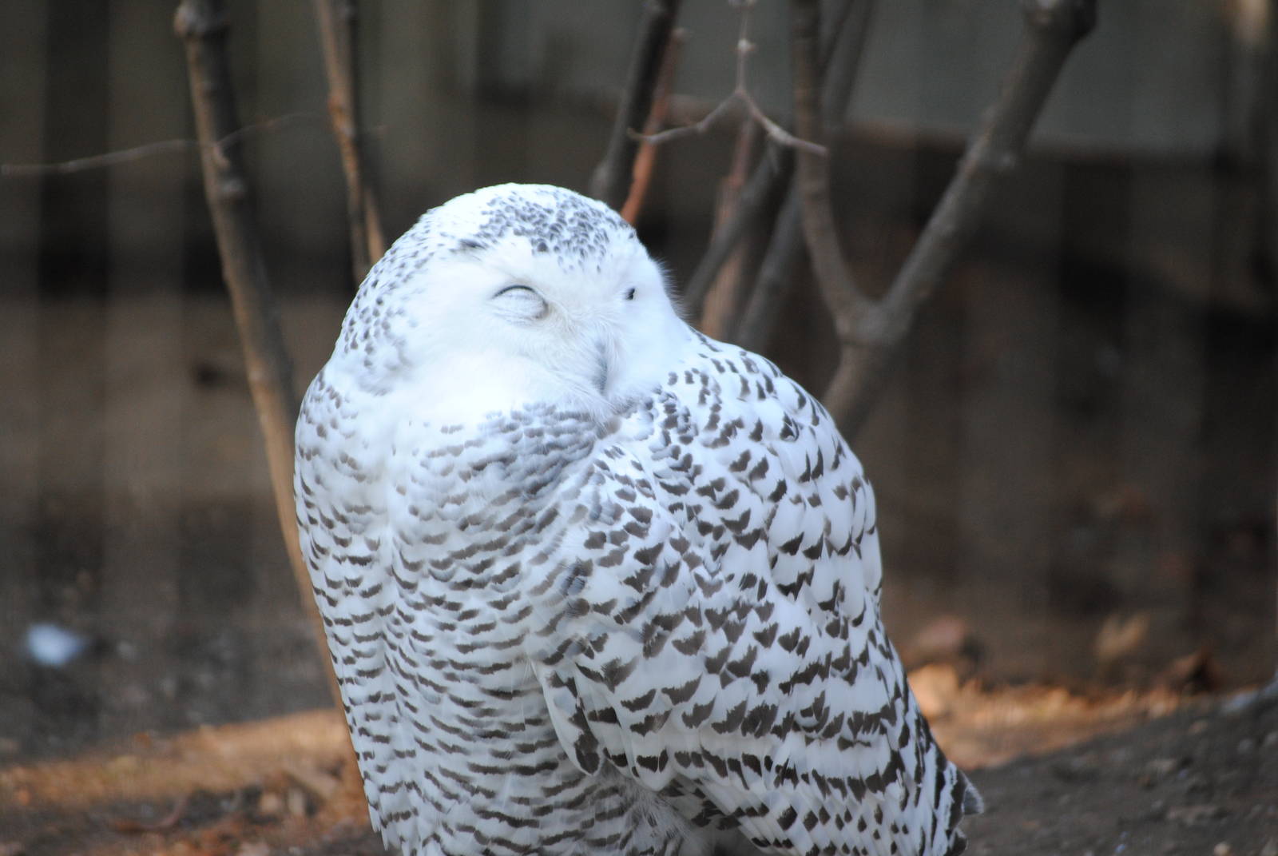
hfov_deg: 10.1
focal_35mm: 202
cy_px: 428
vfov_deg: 6.8
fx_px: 7197
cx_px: 639
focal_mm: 135
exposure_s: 1/60
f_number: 5
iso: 400
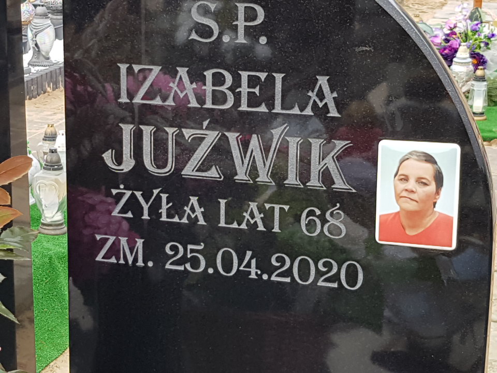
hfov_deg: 67.3
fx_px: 373
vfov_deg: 53.1
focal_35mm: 26
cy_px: 186
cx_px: 248
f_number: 1.7
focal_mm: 4.2
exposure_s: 1/214
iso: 40
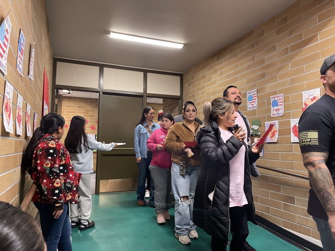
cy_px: 126
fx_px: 242
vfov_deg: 54.9
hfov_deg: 69.4
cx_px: 168
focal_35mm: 25
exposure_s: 1/60
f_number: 1.6
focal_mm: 5.1
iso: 500
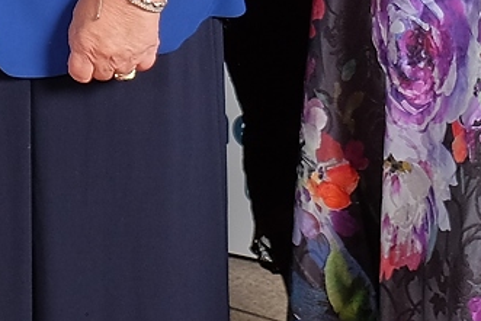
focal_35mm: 174
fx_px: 2326
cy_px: -367
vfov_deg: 7.5
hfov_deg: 11.0
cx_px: -382
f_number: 3.6
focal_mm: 21.4
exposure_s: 1/180
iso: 400
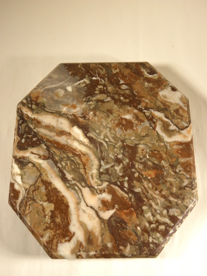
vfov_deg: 44.8
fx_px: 335
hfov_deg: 34.3
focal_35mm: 42
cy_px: 141
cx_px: 105
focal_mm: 7.5
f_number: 3.8
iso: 125
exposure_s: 1/40
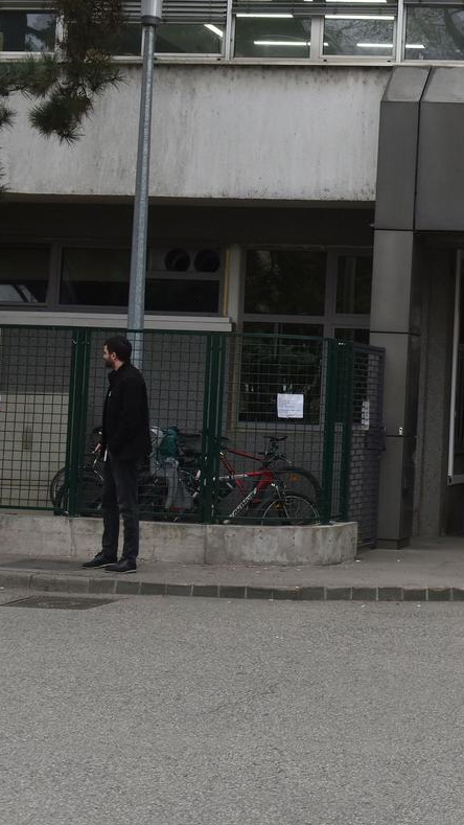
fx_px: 1487
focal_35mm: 68
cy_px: 293
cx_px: 604
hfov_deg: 16.7
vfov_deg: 30.8
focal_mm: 32
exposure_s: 1/160
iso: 640
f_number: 6.3
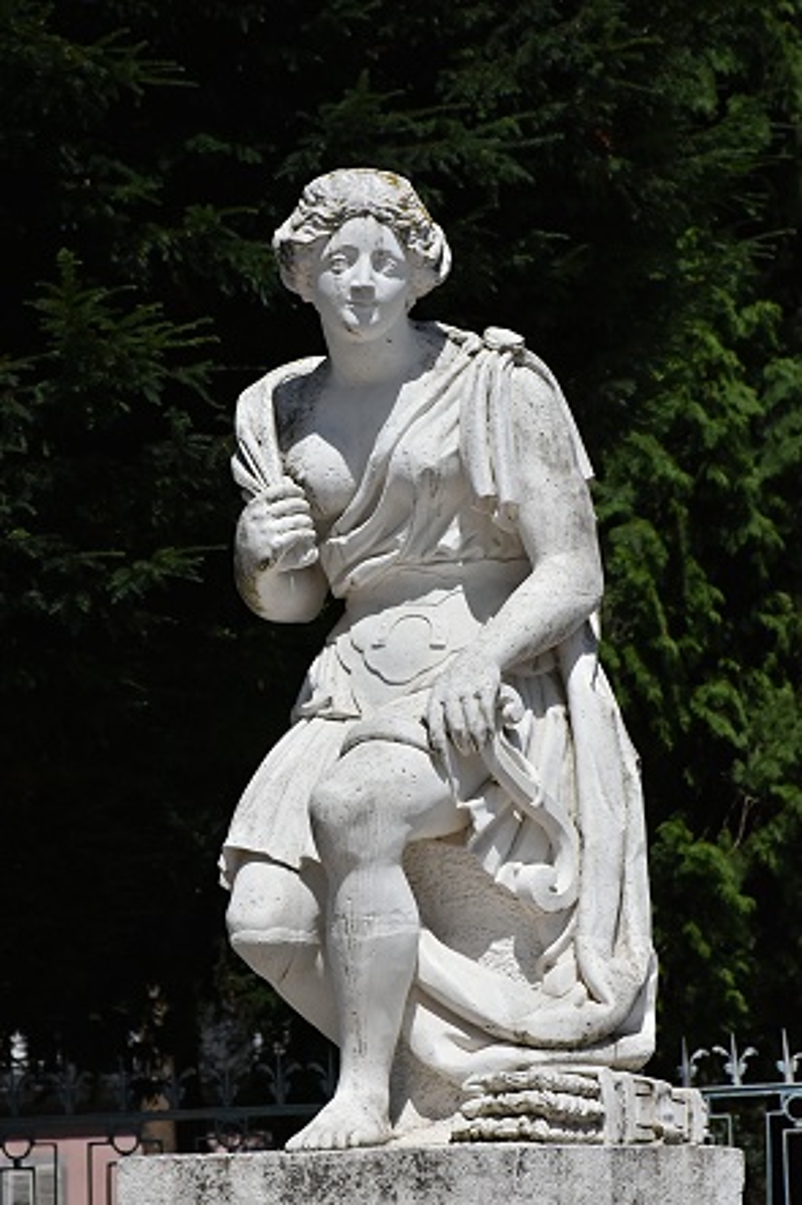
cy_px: 602
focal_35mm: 142
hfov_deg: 9.6
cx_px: 401
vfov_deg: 14.4
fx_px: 4765
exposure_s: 1/8000
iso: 800
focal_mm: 95
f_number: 8
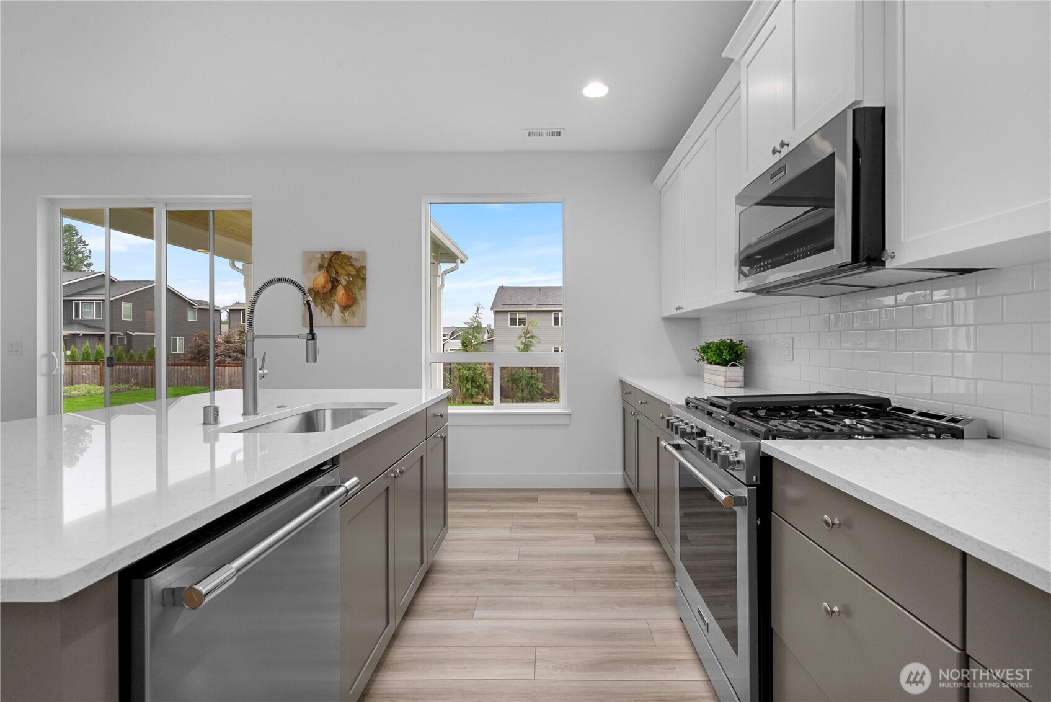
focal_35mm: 15
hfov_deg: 100.4
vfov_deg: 77.4
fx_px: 438
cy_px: 351
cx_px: 526
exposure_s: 1/30
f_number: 11
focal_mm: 15
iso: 5000
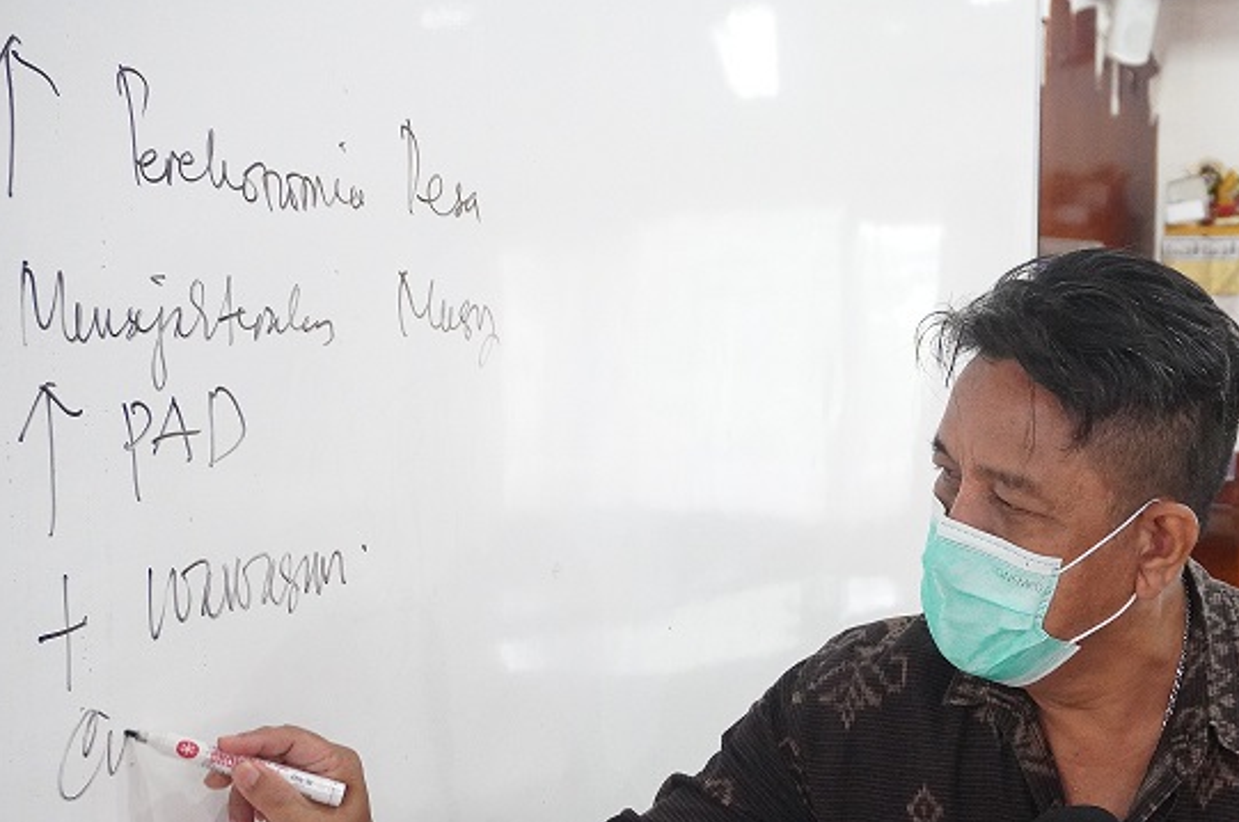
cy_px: 552
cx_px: 815
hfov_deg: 30.9
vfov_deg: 20.9
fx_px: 2223
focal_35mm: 65
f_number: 5.6
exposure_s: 1/125
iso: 6400
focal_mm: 31
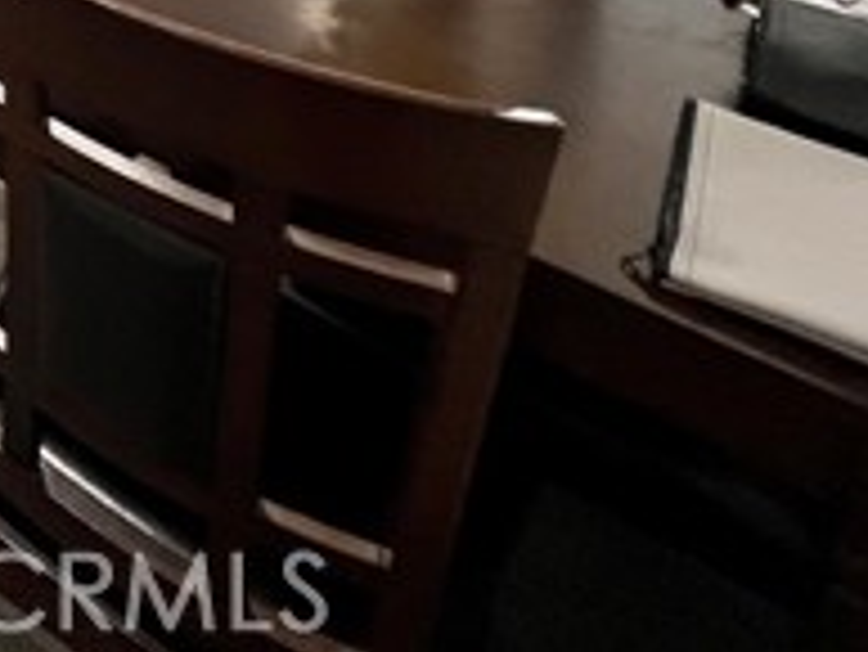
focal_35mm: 43
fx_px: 1079
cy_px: -423
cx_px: -382
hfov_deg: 29.7
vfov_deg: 23.5
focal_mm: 1.57
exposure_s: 1/60
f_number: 1.8
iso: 200
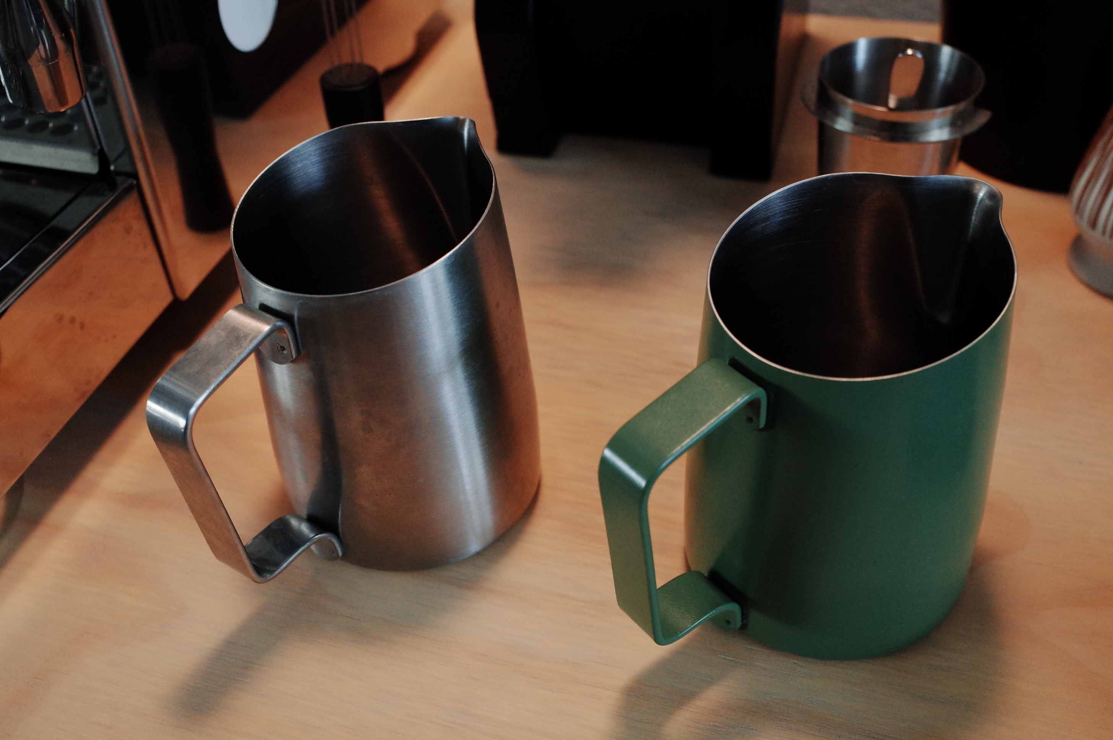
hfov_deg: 54.5
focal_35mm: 35
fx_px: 1081
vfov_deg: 37.8
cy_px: 370
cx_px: 556
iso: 800
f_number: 4
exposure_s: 1/100
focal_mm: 18.3
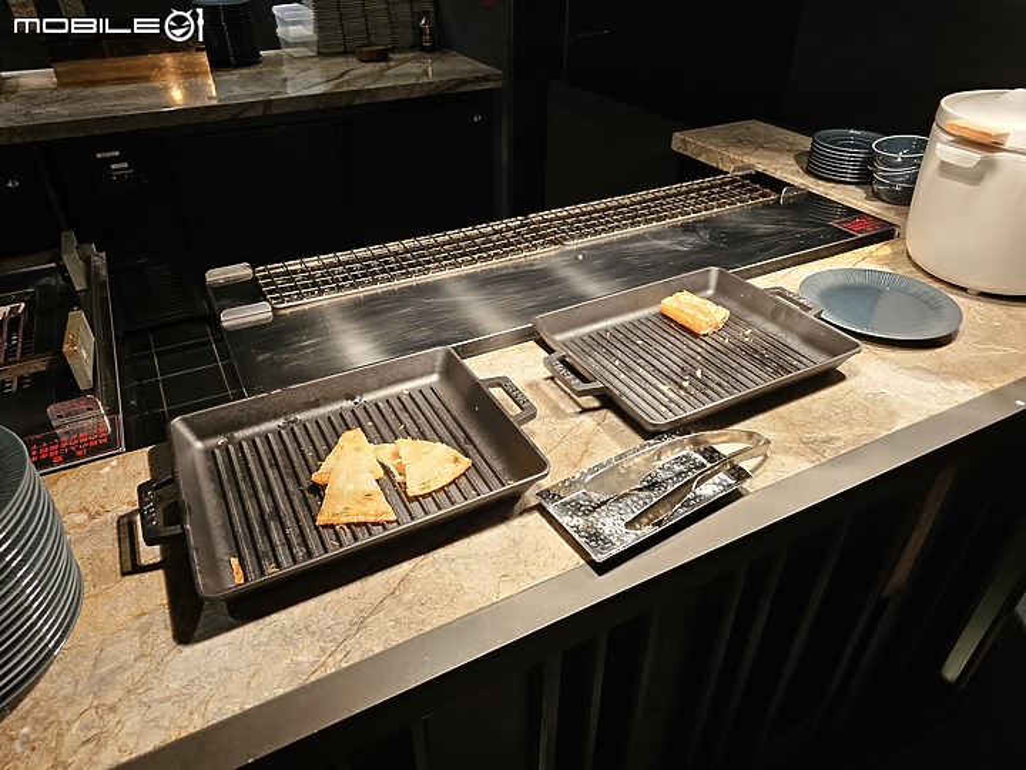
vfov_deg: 58.9
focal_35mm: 23
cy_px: 385
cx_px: 513
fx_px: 682
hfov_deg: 73.9
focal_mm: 6.3
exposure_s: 1/120
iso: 100
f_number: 1.7
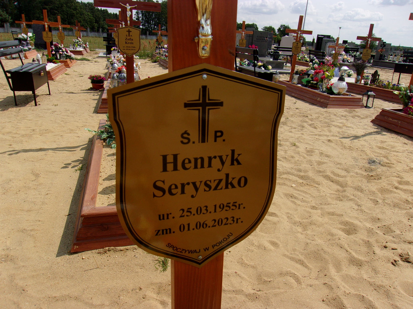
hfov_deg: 65.3
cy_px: 154
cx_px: 206
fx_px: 322
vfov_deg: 51.4
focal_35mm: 27
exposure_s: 1/160
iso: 80
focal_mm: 4.9
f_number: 10.4
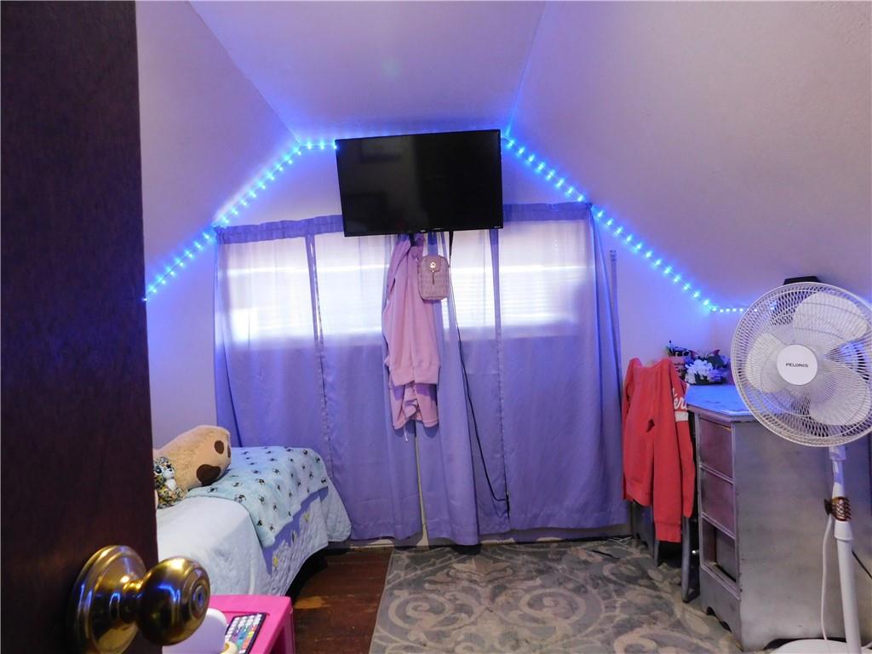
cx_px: 436
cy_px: 327
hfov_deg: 73.9
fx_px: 579
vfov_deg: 58.9
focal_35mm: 23
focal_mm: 4
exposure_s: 1/15
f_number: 3
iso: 400
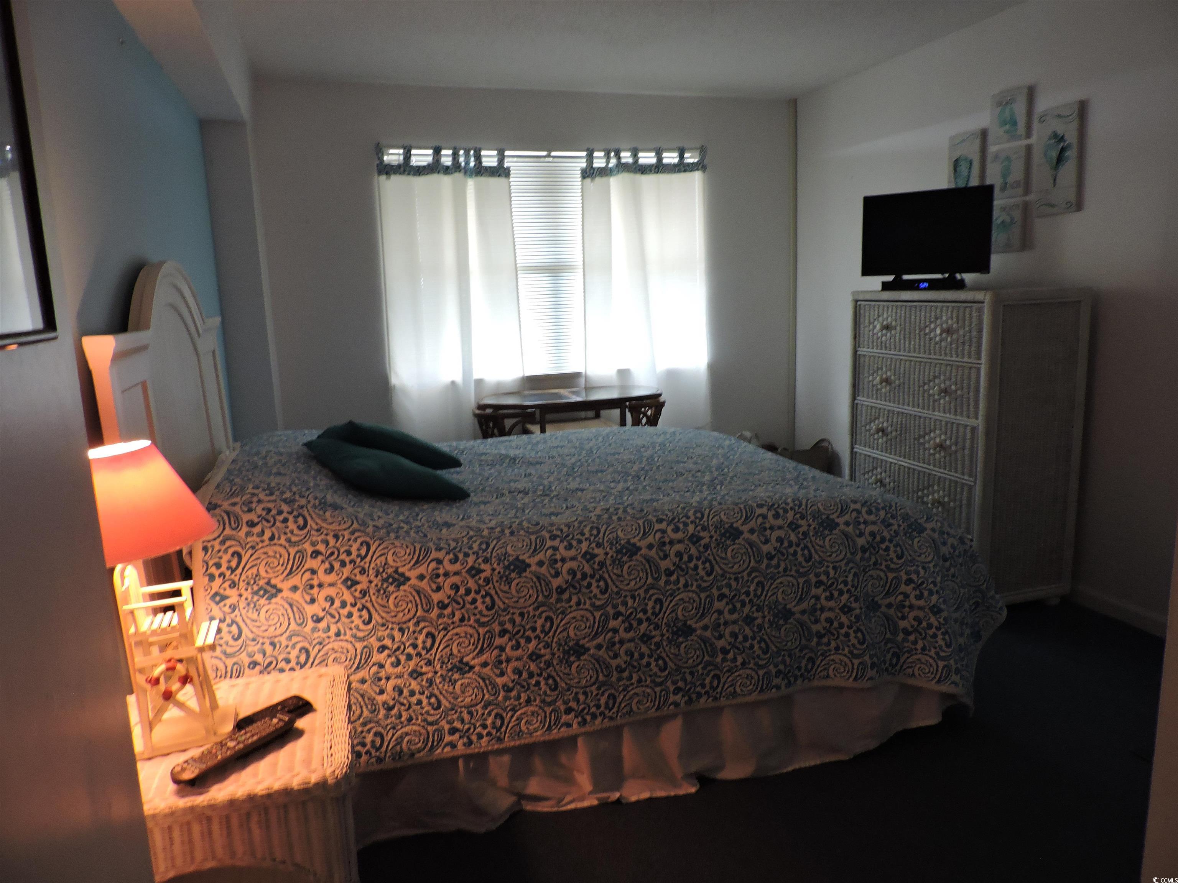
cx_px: 589
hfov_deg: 71.6
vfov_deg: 56.8
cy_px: 442
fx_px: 817
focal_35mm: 24
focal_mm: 4.3
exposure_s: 1/30
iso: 400
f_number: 3
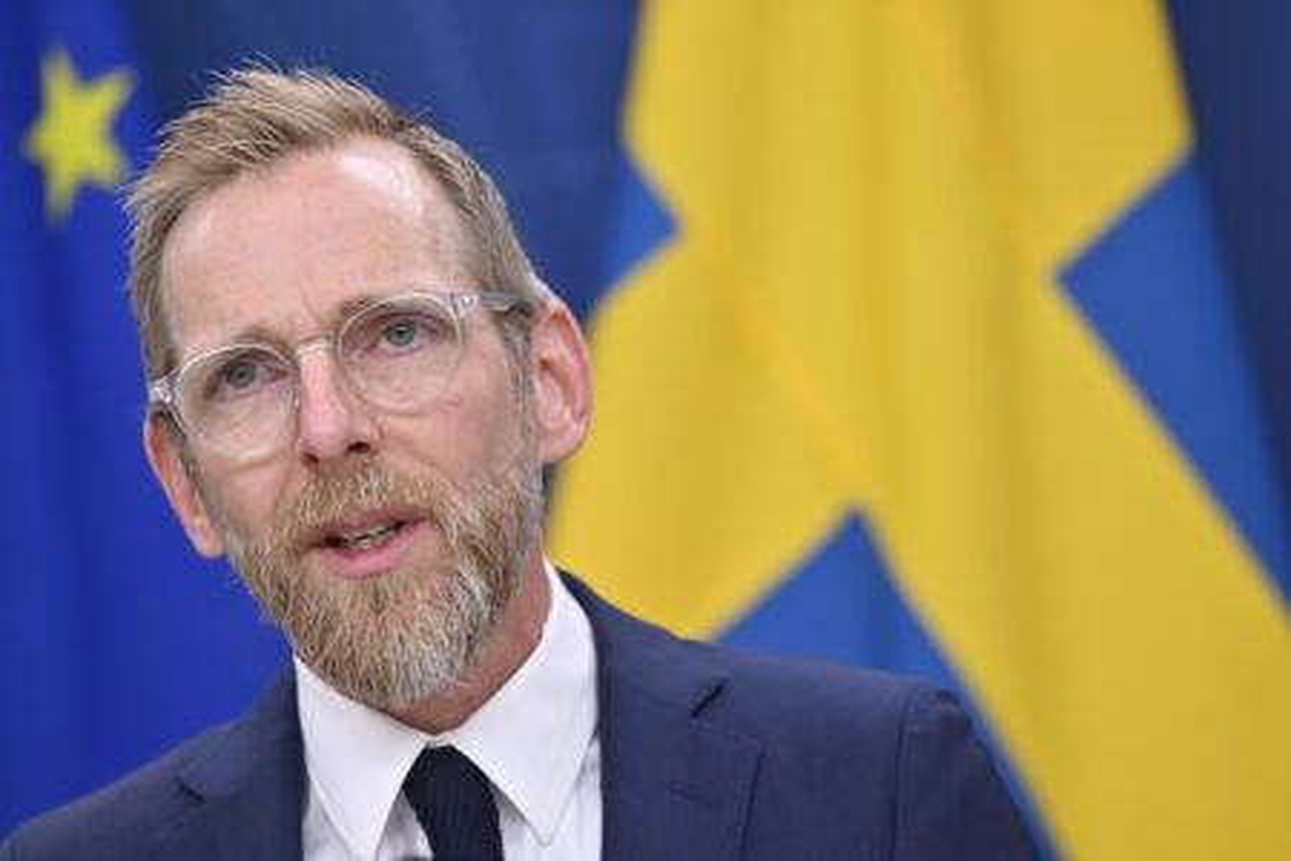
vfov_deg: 6.5
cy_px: 430
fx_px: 7530
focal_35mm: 210
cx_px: 646
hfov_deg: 9.8
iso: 1250
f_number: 4
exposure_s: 1/250
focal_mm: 210
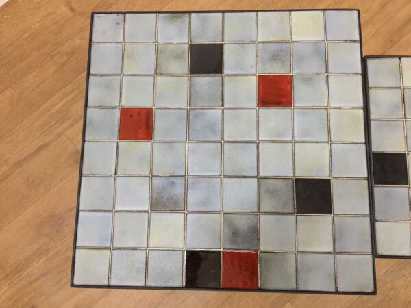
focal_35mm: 29
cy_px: 154
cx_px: 206
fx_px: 344
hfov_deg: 61.7
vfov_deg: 48.2
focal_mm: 4.15
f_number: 2.2
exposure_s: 1/33
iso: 40
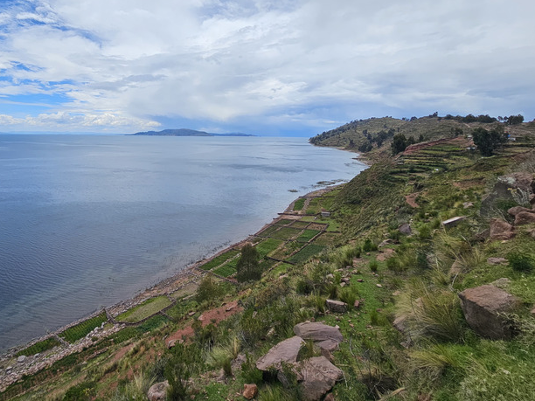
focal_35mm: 17
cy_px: 162
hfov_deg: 88.6
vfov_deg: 74.0
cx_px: 190
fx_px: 263
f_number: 2.2
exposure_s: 1/4408
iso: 50
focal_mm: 2.2
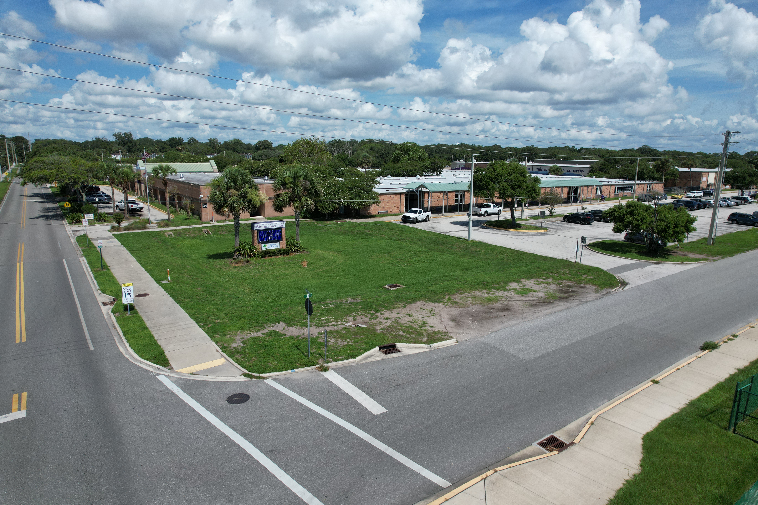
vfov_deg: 57.2
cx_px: 379
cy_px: 252
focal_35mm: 22
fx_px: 463
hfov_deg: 78.6
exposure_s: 1/3000
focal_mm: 8.38
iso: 110
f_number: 2.8
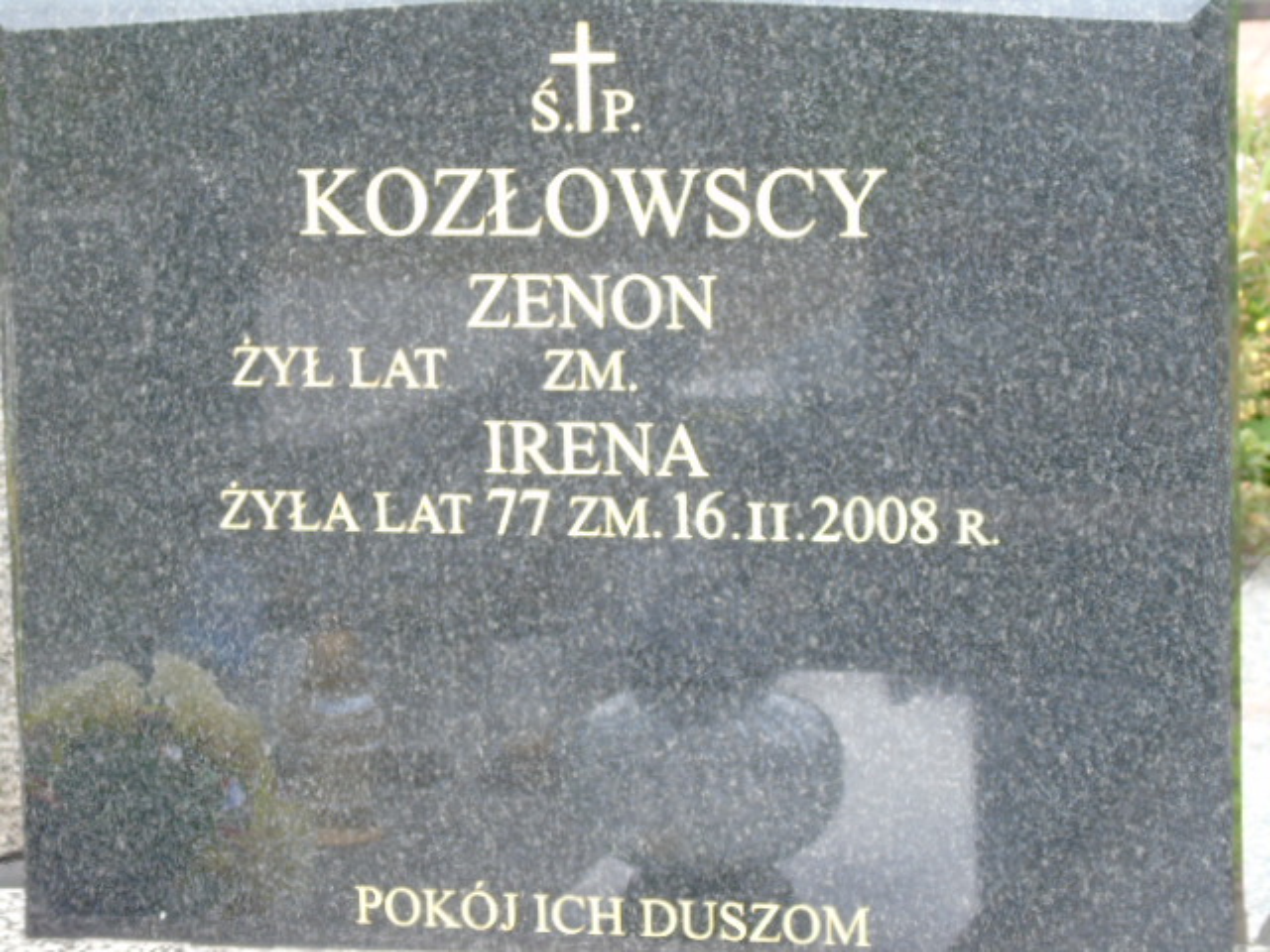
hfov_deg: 15.9
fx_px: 4549
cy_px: 476
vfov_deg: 12.0
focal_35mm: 124
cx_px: 635
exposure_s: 1/80
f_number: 4.6
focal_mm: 22
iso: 250
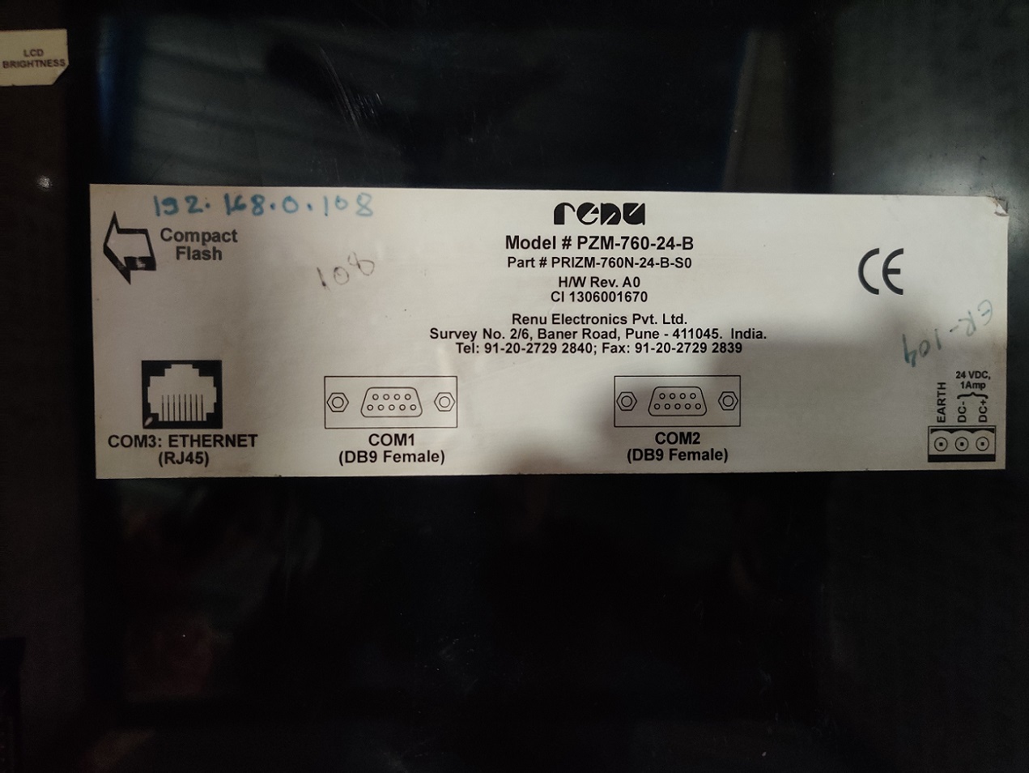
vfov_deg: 51.4
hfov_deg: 65.3
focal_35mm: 27
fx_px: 803
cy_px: 386
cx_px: 514
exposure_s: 1/33
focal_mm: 4.75
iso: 1250
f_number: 1.65
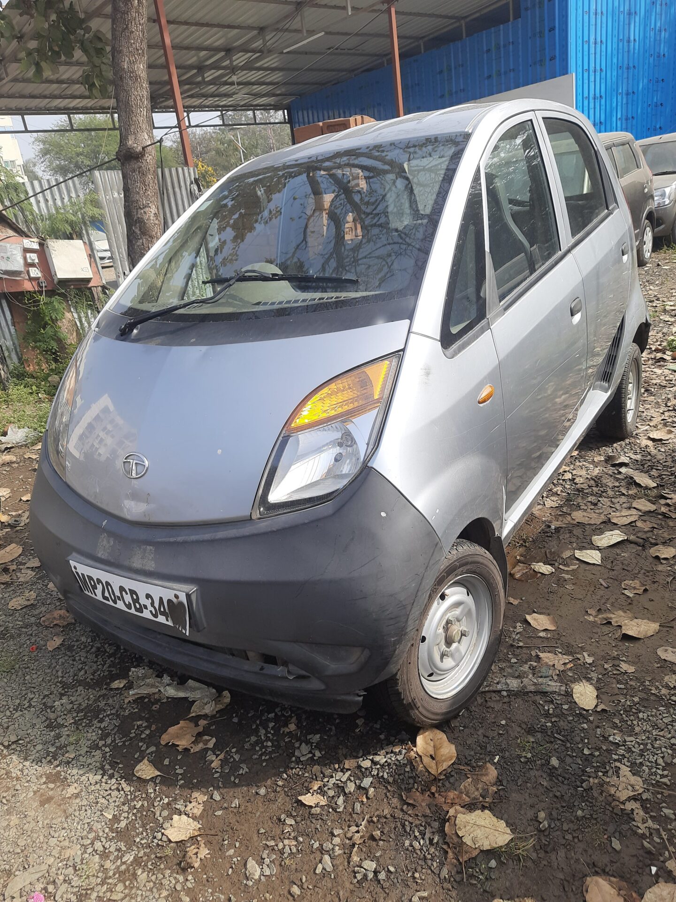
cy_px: 451
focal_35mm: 25
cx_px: 338
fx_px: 651
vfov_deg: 69.4
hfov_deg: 54.9
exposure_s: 1/453
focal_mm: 4.6
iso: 20
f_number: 2
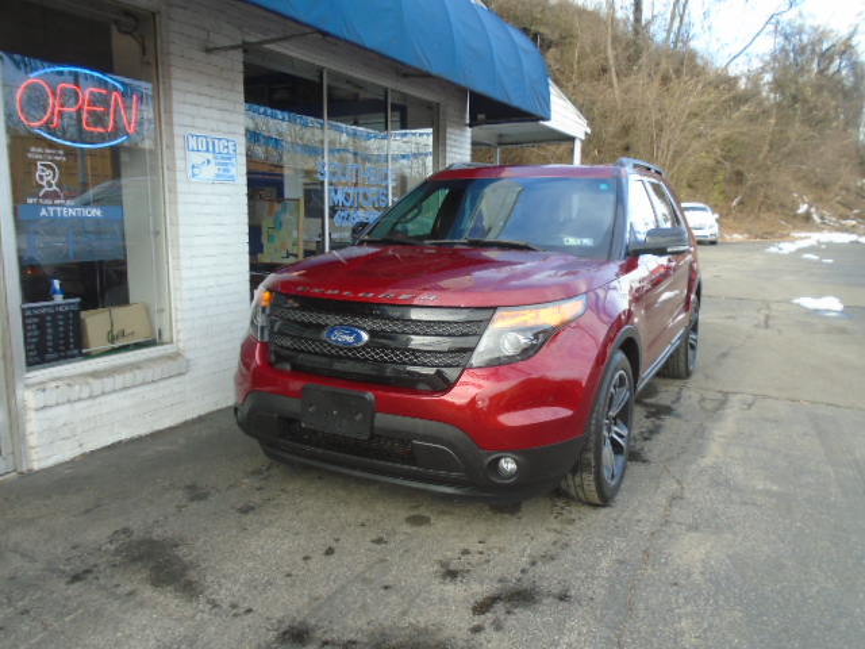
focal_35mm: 26
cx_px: 432
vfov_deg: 53.1
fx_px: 650
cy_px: 324
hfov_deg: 67.3
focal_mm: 4.6
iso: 100
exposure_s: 1/125
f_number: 3.2
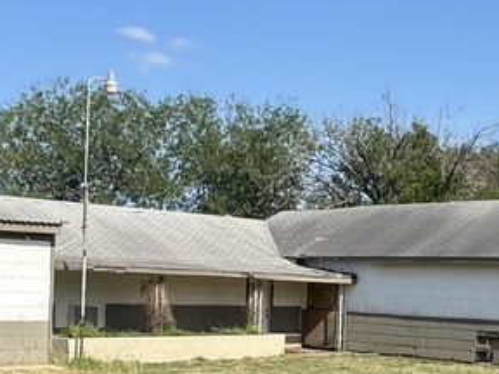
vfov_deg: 20.8
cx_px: 163
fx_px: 1009
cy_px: 291
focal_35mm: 70
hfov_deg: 27.6
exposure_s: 1/2208
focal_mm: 2.22
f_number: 2.2
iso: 50
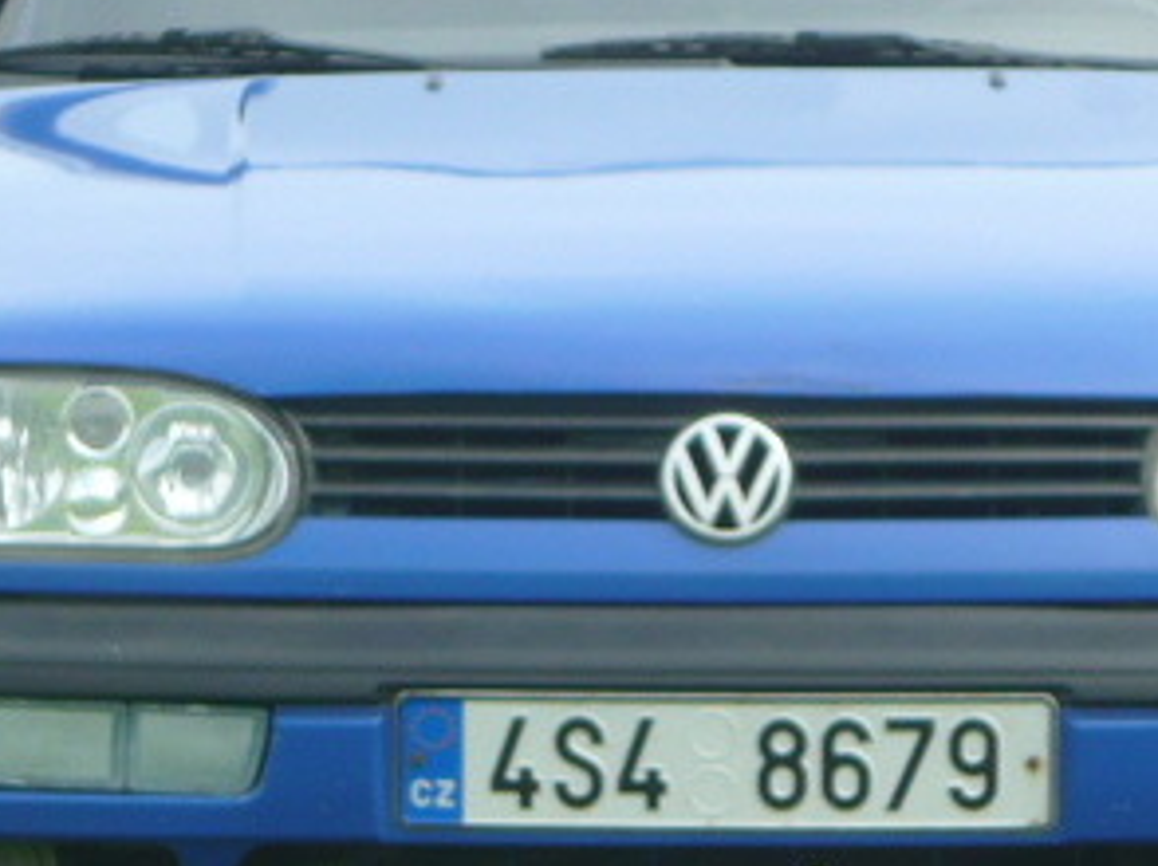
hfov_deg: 8.1
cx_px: 725
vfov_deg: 6.0
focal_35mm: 246
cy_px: 378
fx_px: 8223
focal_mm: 11.7
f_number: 4
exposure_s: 1/250
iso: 100
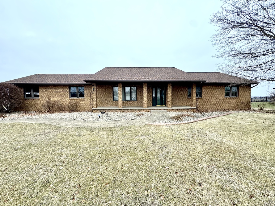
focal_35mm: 14
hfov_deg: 102.1
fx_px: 111
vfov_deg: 85.7
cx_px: 138
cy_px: 103
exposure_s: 1/266
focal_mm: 2.22
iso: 40
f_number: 2.2
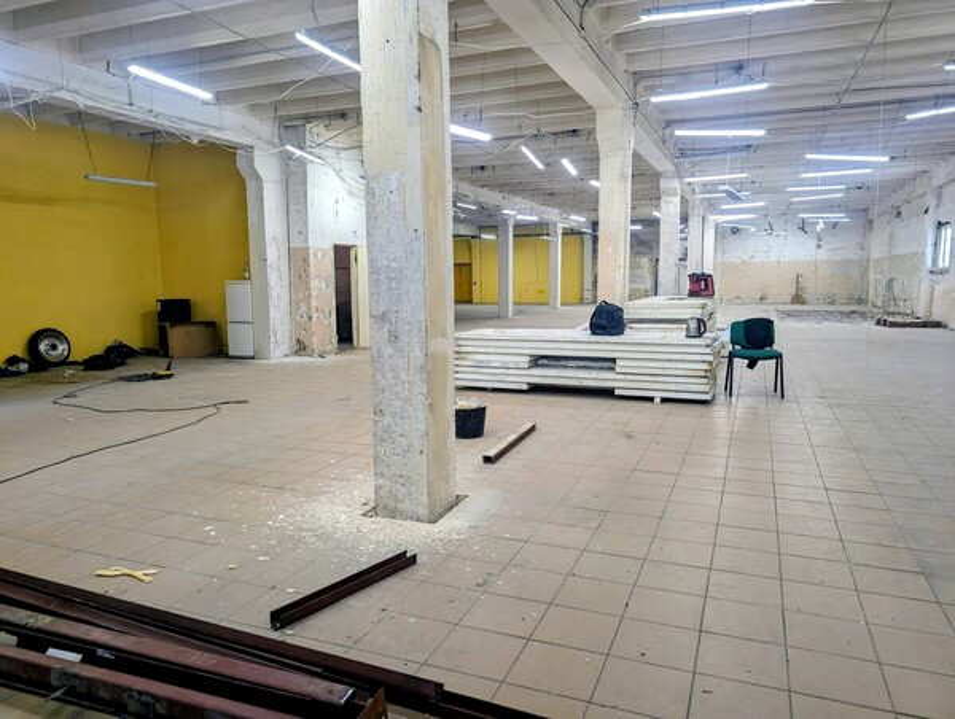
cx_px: 478
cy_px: 360
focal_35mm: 24
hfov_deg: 71.5
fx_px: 663
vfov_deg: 57.0
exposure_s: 1/94.7
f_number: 1.68
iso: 73
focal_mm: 6.9
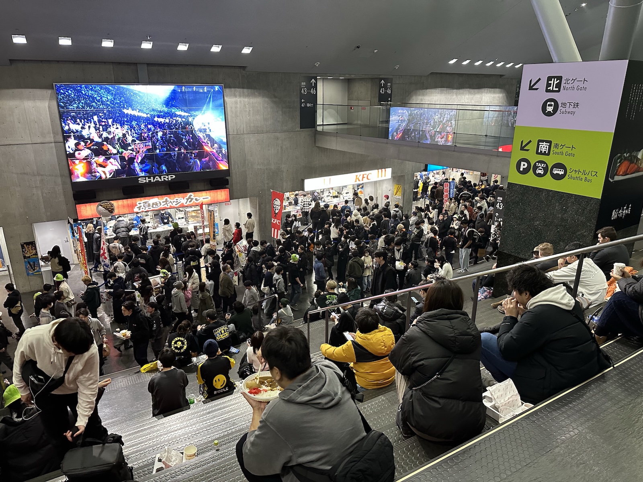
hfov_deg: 71.6
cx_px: 322
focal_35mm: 24
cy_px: 241
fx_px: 446
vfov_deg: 56.8
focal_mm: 6.86
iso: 500
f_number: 1.78
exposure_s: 1/60
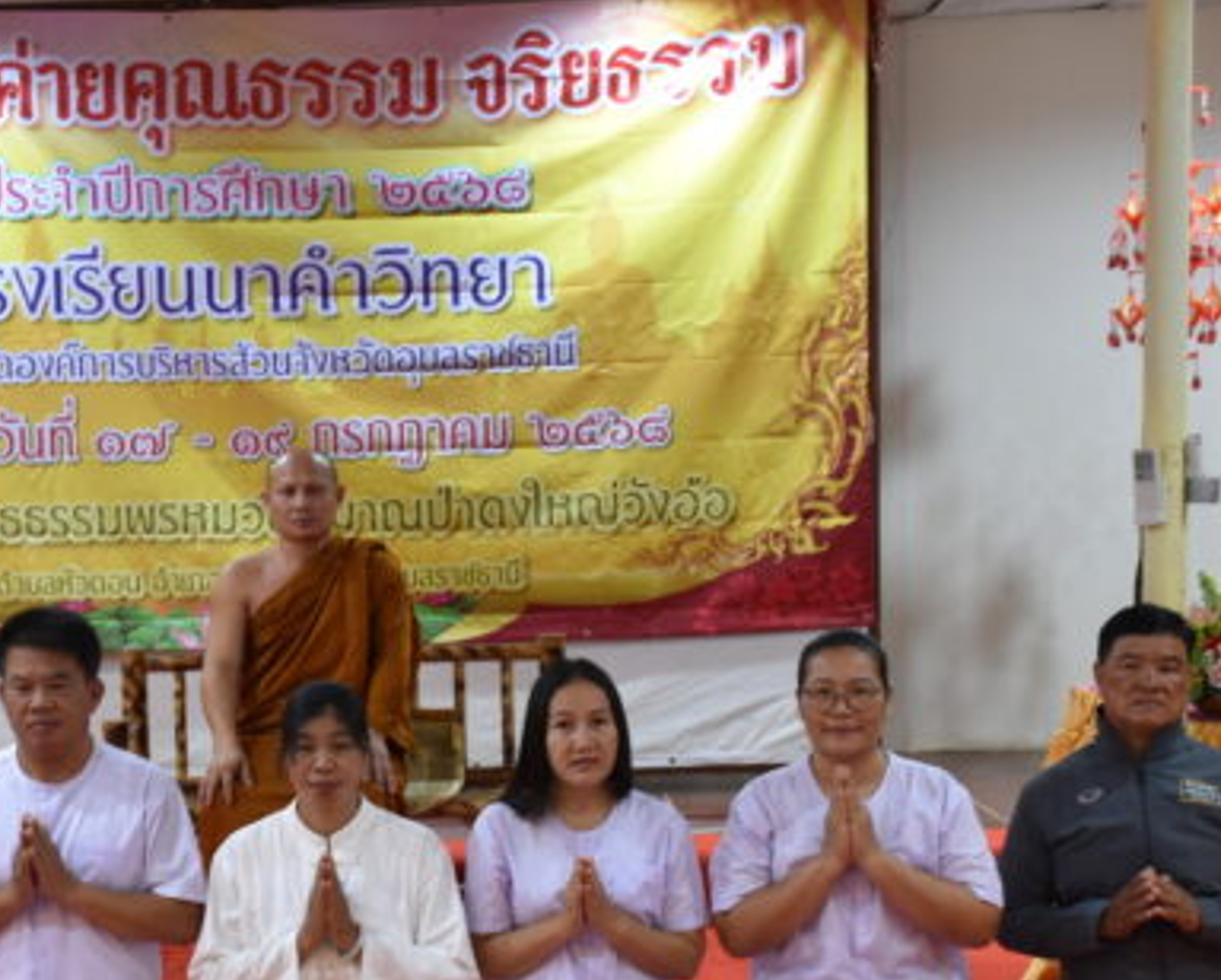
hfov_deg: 24.8
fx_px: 2747
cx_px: 312
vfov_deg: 20.1
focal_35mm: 76
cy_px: 729
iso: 1000
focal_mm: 27
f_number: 5.6
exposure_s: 1/13
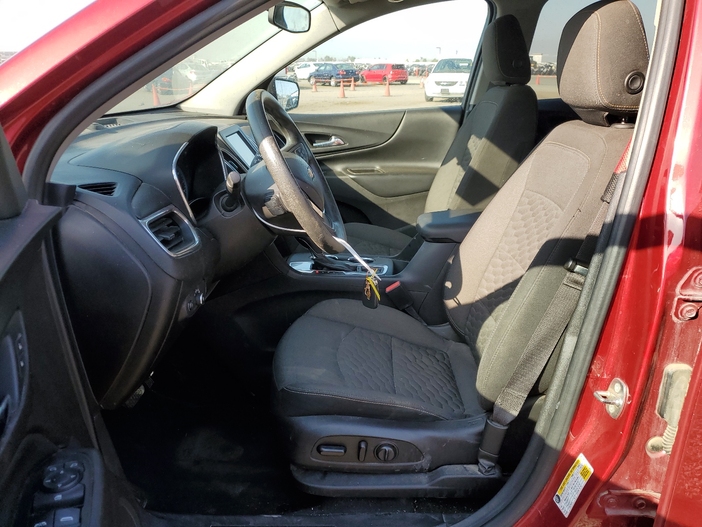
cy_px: 264
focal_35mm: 26
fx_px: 527
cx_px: 351
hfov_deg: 67.3
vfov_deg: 53.1
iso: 50
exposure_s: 1/625
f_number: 1.5
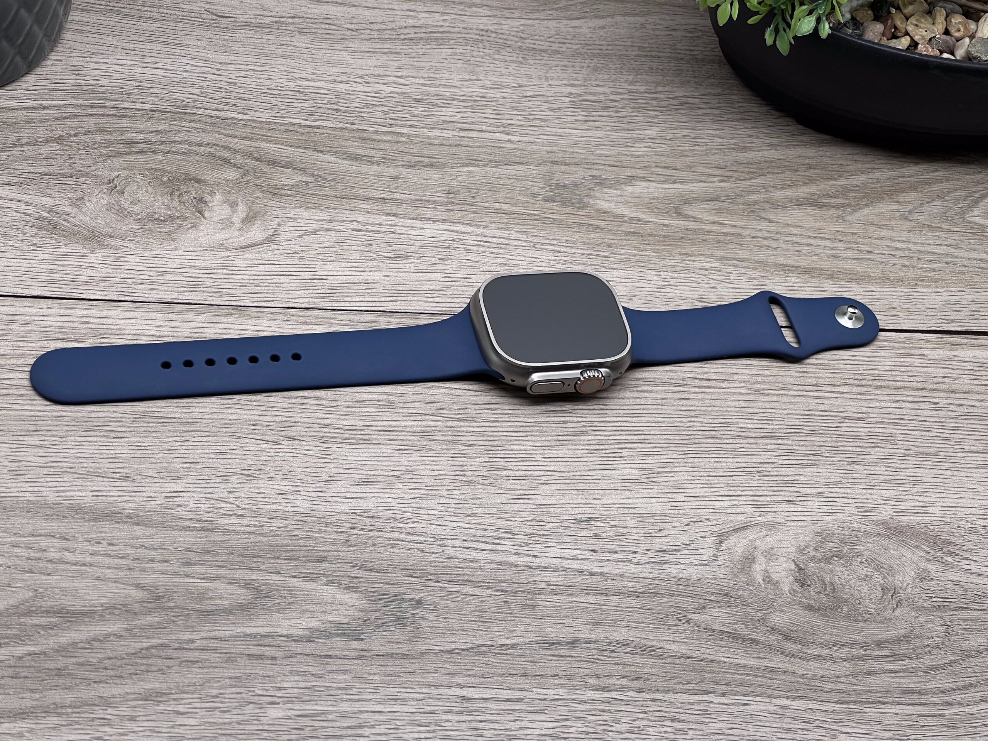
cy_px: 370
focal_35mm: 77
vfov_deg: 19.1
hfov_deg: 25.3
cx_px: 494
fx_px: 2198
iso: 50
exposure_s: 1/100
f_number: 2.8
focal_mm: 9
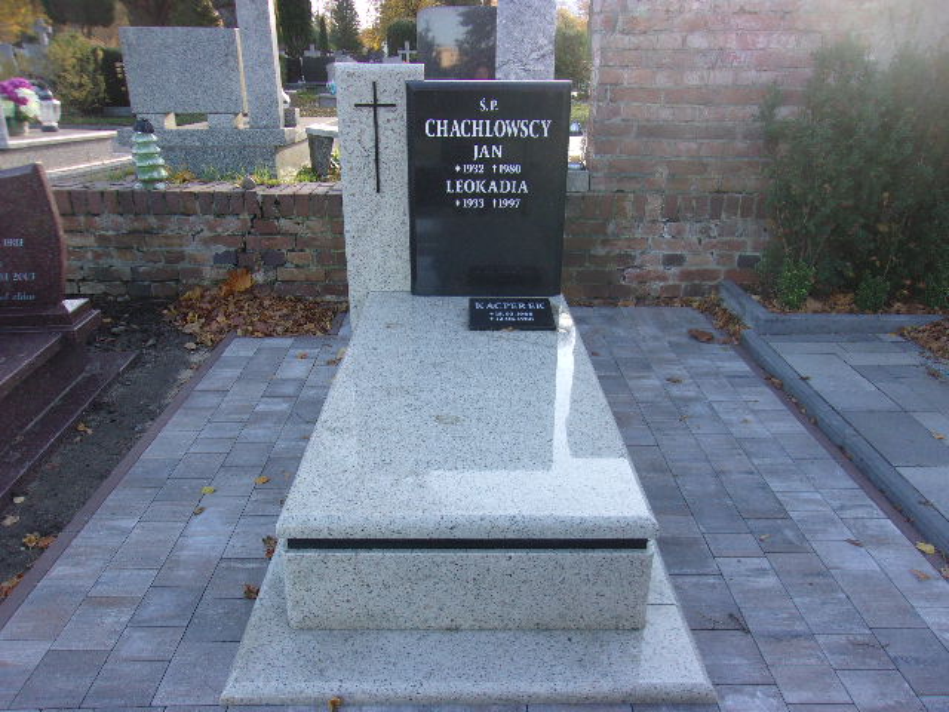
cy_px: 356
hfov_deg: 65.3
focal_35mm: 27
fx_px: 740
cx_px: 474
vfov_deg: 51.4
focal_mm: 4.9
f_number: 3
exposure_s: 1/120
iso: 80
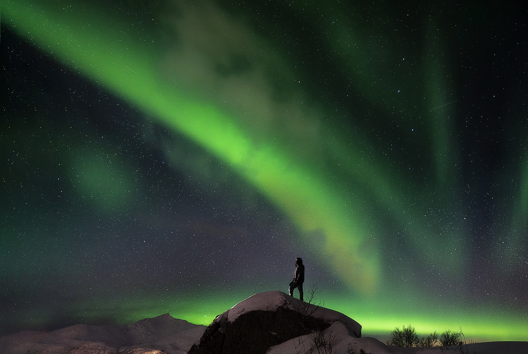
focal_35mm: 22
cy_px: 177
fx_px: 331
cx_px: 264
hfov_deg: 77.2
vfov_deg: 56.4
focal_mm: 22.5
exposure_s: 8
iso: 3200
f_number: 2.8
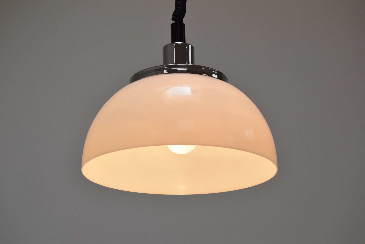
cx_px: 182
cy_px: 122
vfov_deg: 16.6
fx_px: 837
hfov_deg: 24.6
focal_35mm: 82
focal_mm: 55
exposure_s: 1/250
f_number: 8
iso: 1600
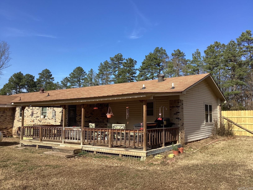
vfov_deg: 45.4
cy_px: 95
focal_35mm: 31
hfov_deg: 58.4
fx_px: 227
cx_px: 126
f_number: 2.4
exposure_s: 1/994
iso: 25
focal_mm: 3.3
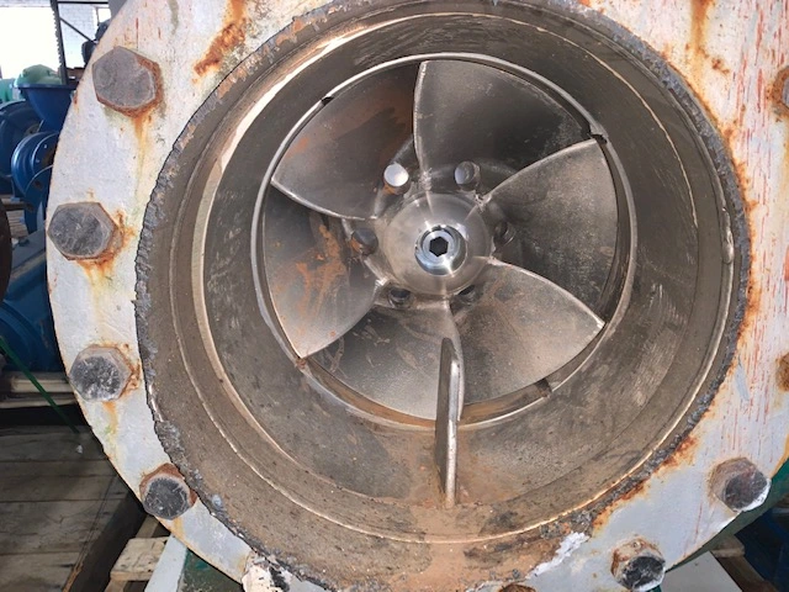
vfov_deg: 53.1
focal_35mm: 26
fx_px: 593
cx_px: 394
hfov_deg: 67.3
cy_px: 296
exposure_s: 1/15
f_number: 1.8
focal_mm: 4.25
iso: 50
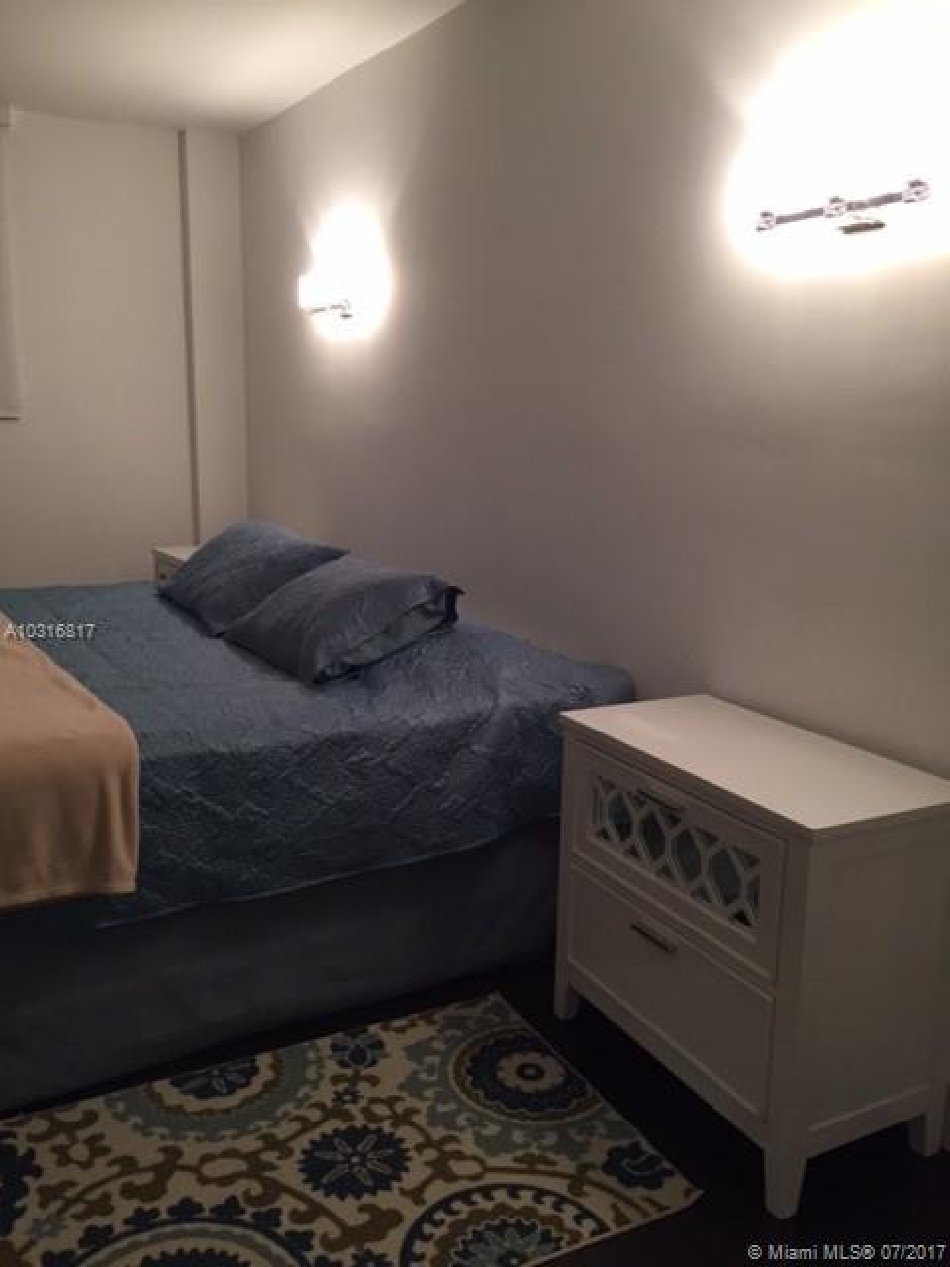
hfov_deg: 48.2
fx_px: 1061
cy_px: 634
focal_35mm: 29
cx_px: 475
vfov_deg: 61.7
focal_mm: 4.15
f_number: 2.2
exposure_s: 1/30
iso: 100
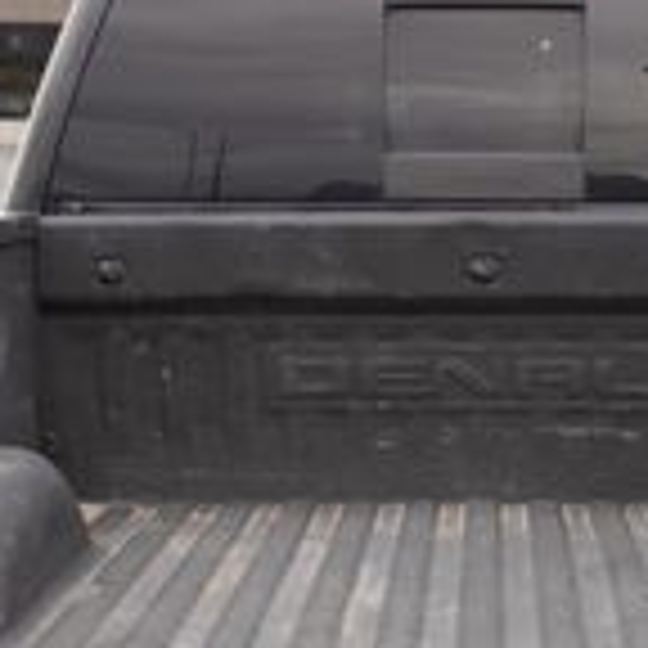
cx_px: 486
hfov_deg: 19.0
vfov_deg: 18.5
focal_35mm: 91
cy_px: 675
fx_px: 1927
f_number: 4.5
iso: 100
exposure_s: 1/80
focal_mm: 16
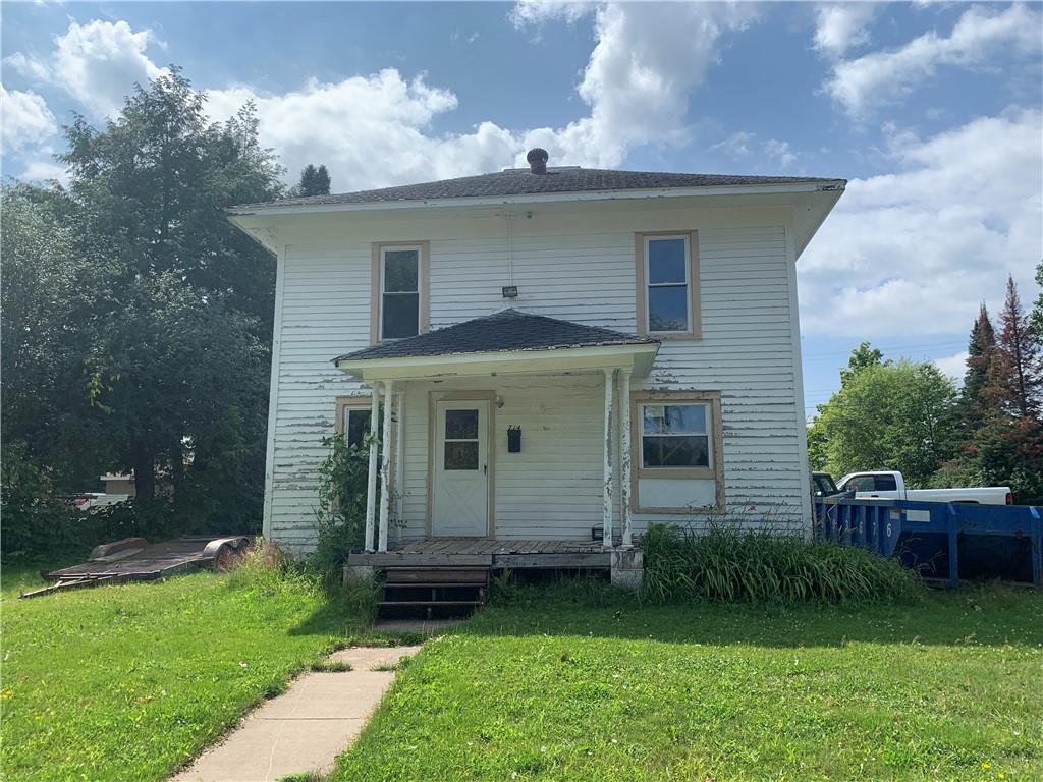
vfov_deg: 53.1
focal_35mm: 26
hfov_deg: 67.3
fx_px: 783
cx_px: 522
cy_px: 391
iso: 25
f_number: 1.8
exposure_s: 1/3185
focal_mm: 4.25
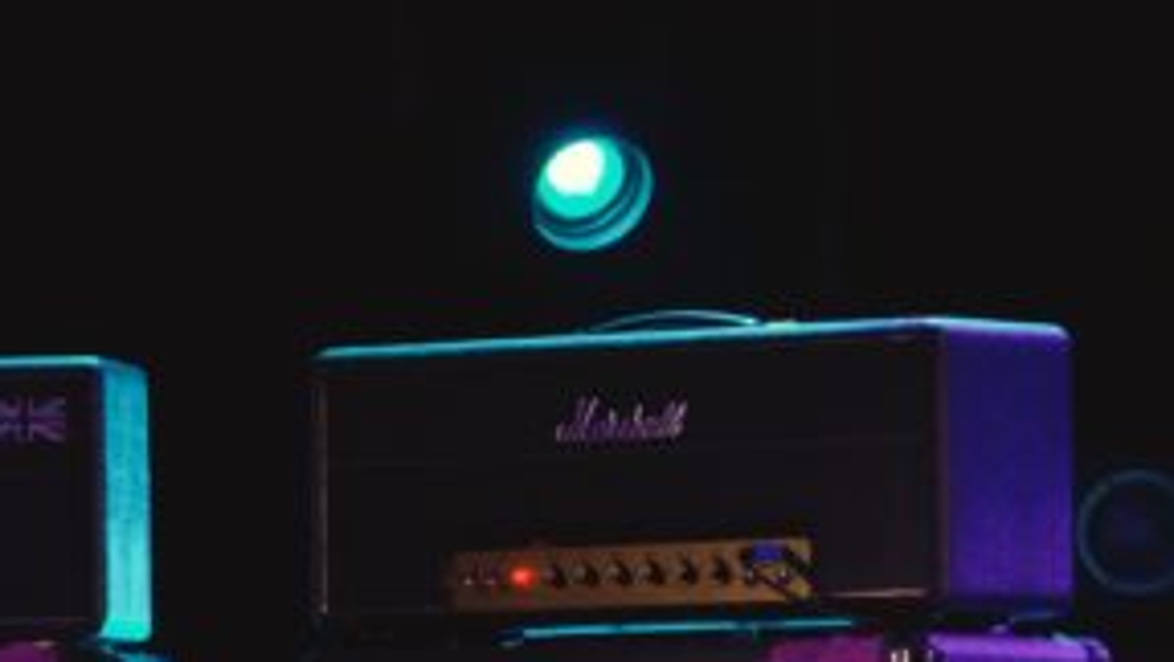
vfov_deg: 3.4
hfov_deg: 5.9
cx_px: -229
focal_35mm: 361
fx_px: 11247
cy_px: 813
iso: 2000
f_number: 4.5
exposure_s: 1/60
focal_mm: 62
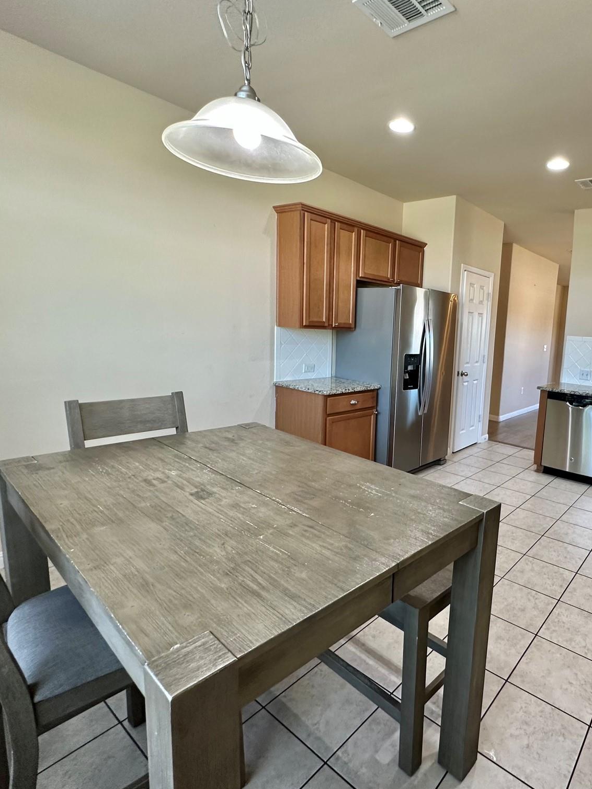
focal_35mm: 19
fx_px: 433
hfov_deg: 65.1
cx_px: 435
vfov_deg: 84.7
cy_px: 390
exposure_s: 1/60
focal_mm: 2.22
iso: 160
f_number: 2.2
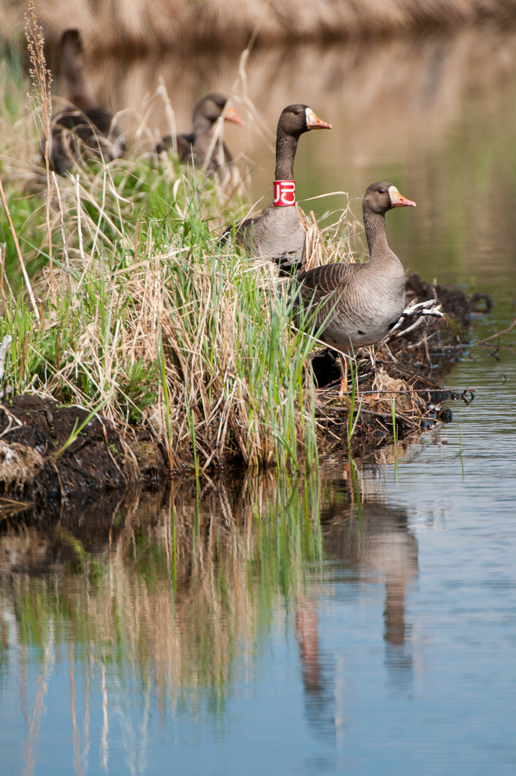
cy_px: 388
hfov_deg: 1.7
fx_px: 17779
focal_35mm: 825
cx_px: 258
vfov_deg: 2.5
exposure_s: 1/1000
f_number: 5.6
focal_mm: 550
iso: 200
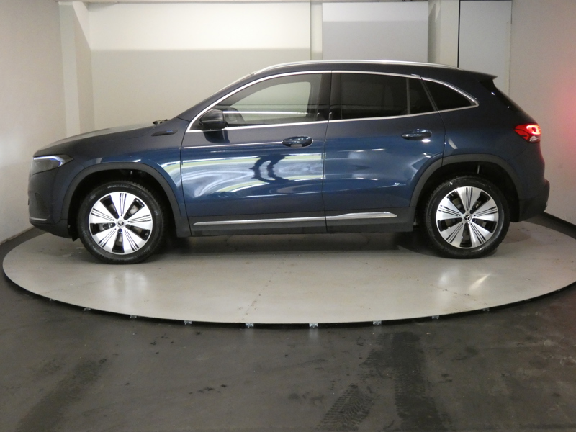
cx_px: 288
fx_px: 716
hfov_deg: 43.9
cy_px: 216
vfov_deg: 33.6
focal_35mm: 43
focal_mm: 7.8
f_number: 3.7
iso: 1000
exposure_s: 1/80
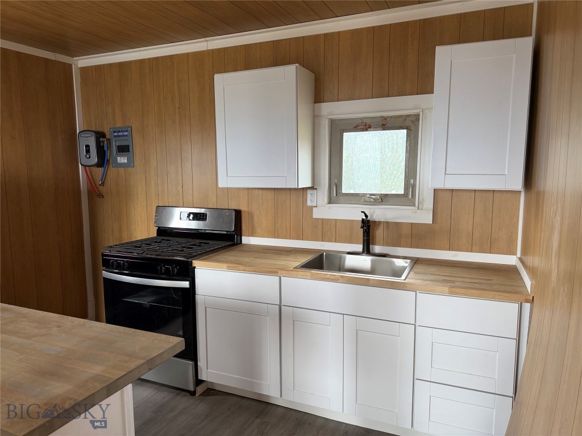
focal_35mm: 24
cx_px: 291
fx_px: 404
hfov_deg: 71.6
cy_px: 218
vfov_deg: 56.8
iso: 125
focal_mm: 6.76
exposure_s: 1/121
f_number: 1.78
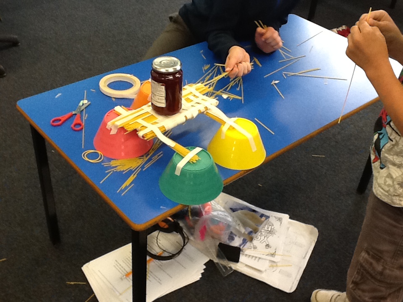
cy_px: 151
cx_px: 202
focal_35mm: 44
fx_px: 512
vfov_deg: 32.9
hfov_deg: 42.9
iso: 80
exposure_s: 1/30
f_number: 2.4
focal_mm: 2.03
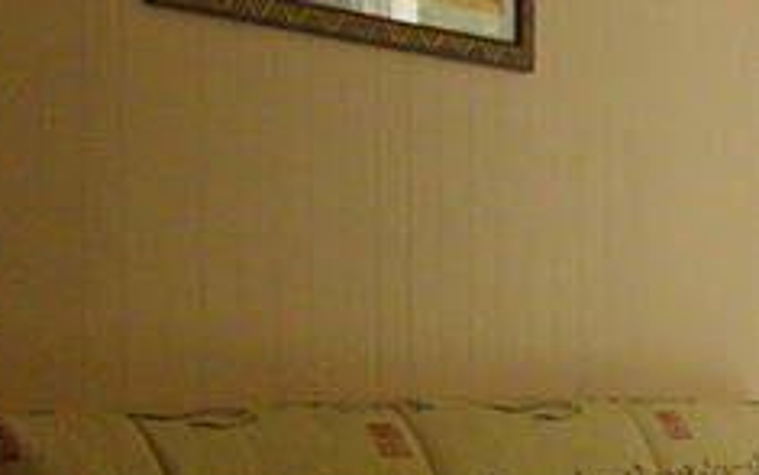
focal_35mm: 128
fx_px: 2648
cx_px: 1176
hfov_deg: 15.0
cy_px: 284
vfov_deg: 10.2
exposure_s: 1/80
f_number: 2.7
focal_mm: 6
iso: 320
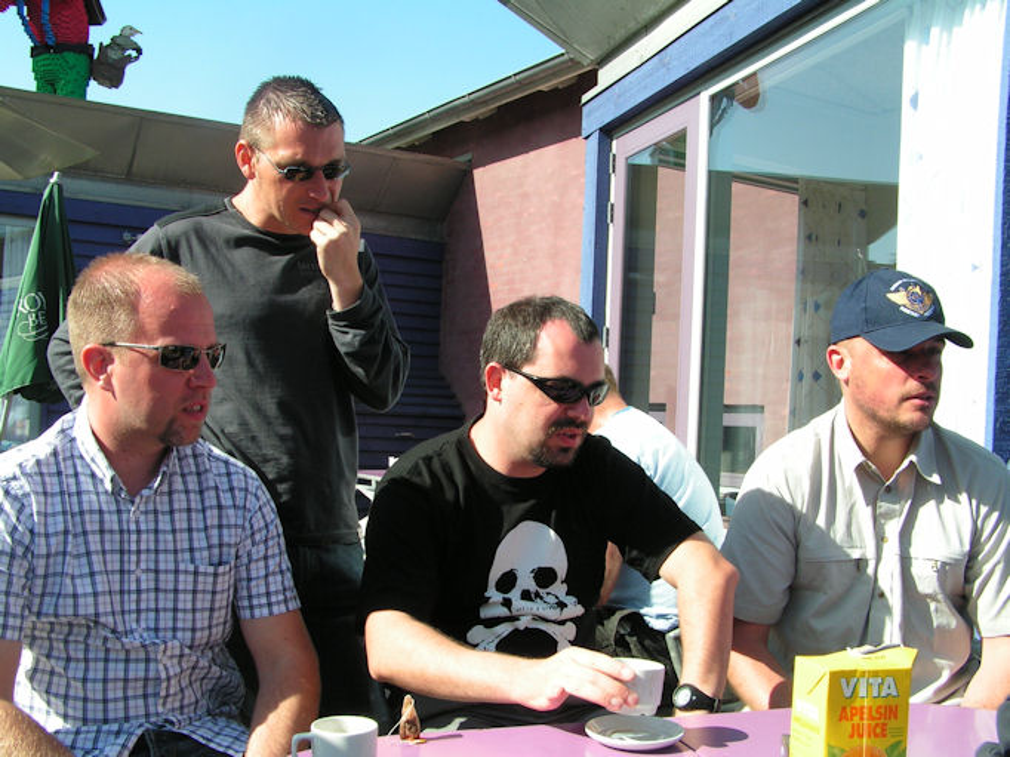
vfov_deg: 37.7
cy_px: 378
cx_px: 505
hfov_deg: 49.0
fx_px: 1108
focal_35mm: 38
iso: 50
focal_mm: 6.3
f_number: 5.6
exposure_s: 1/125
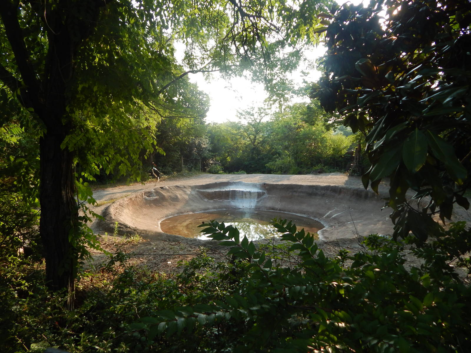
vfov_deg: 61.1
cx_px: 236
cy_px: 176
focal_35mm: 22
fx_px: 299
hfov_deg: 76.4
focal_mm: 4
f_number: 3
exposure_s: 1/400
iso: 125
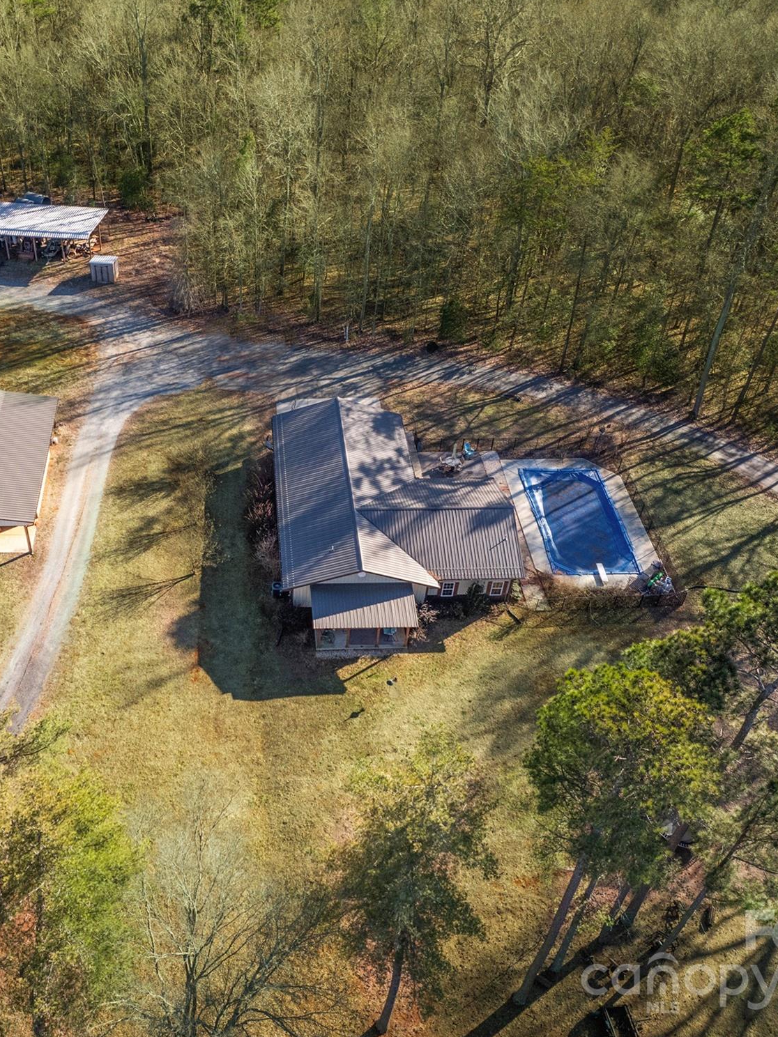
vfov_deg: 55.3
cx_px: 261
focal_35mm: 33
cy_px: 506
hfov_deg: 42.4
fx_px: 989
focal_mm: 12.29
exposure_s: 1/120
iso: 200
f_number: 2.8
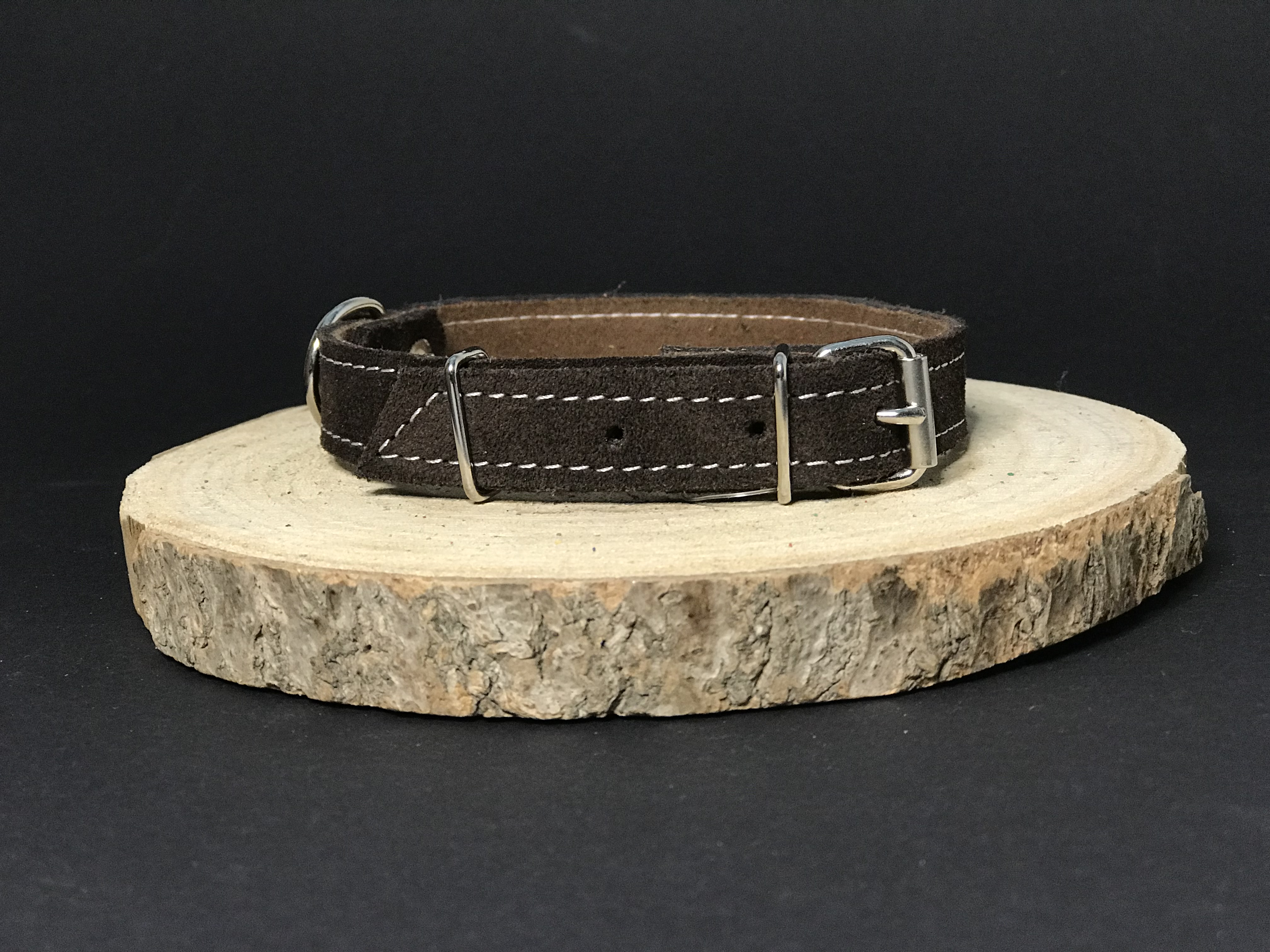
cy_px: 476
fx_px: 2091
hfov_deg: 33.8
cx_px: 635
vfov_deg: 25.7
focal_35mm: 57
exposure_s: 1/50
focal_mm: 6.6
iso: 250
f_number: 2.8
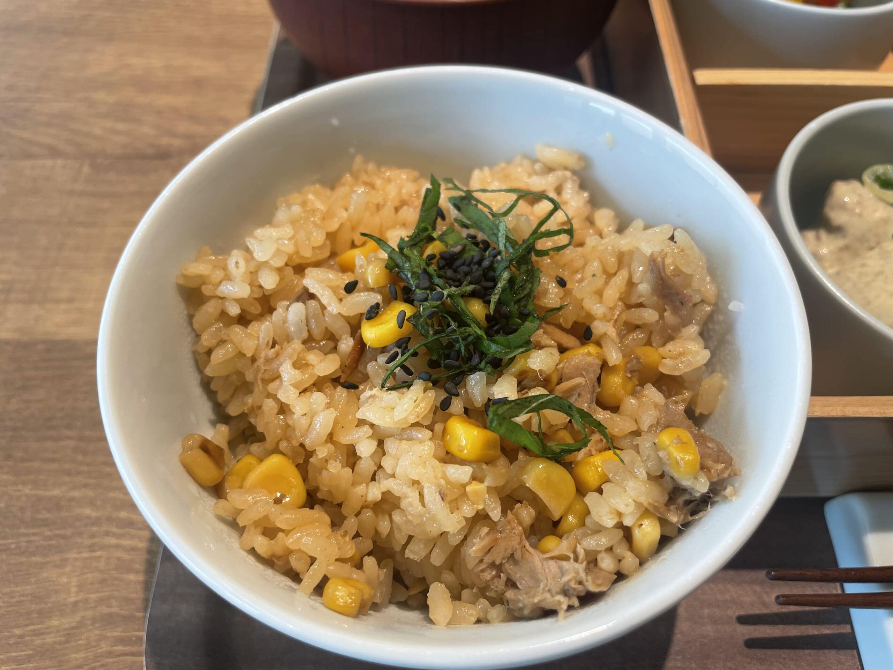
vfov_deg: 53.1
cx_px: 446
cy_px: 335
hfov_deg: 67.3
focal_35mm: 26
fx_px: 671
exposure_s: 1/100
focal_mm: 4.2
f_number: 1.6
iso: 50
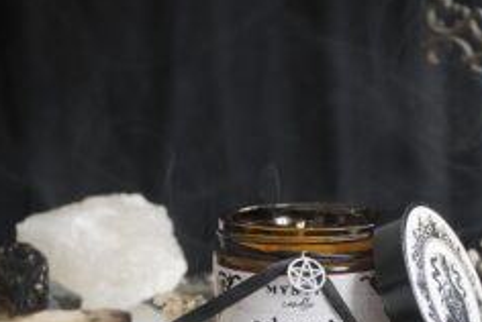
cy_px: 243
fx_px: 1287
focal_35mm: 96
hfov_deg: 21.1
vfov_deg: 14.2
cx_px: 321
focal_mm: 36
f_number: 4
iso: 1000
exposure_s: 1/160
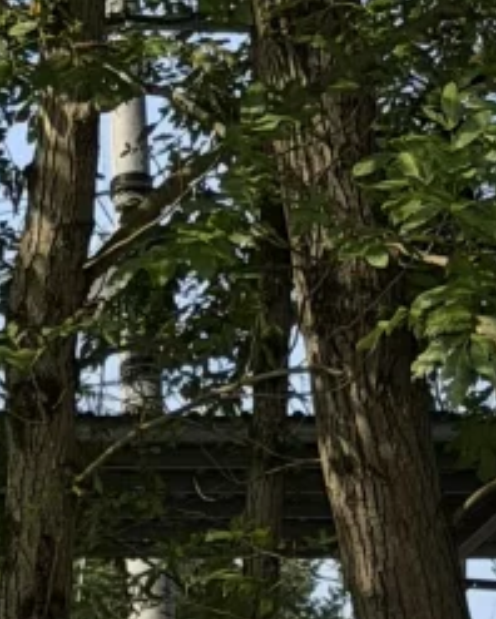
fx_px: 5003
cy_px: 1098
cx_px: 551
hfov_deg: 5.7
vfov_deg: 6.9
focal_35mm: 273
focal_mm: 6.76
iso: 80
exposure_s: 1/6024
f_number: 1.78
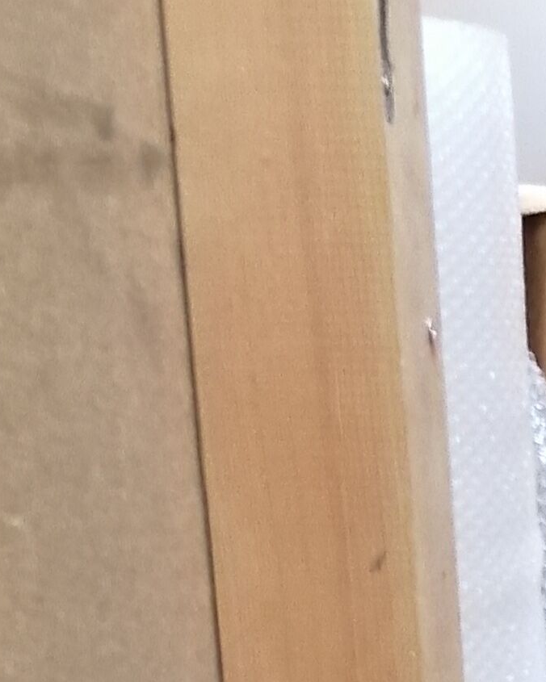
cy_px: 1019
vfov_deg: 14.4
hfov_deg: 10.9
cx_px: 1211
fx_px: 2525
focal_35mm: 125
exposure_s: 1/20
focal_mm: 3.46
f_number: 1.8
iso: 640
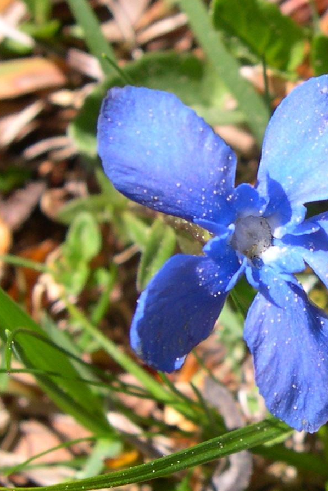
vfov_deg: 37.5
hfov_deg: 25.1
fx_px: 724
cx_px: 260
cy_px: 246
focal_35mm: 53
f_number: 7.6
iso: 100
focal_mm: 8
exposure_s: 1/104
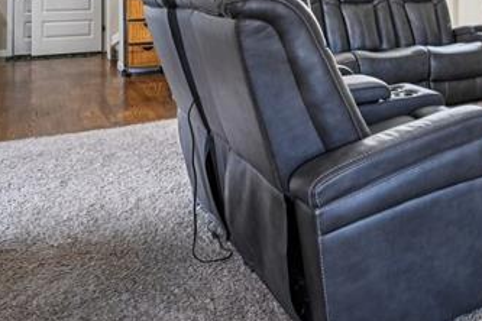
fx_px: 576
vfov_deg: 28.5
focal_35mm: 43
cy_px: -26
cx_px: 547
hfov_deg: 37.1
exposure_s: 1/13
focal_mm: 14
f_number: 11
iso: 400
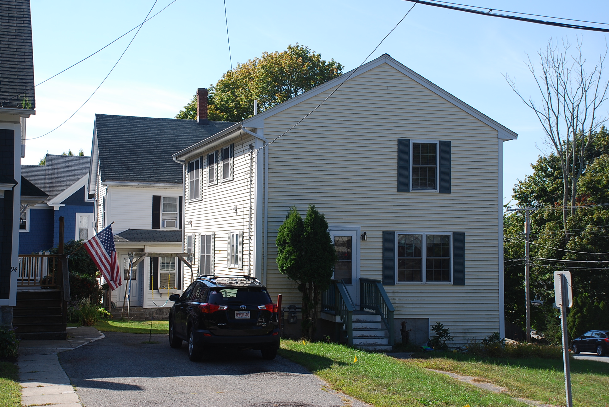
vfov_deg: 23.8
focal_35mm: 57
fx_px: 965
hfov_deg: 35.0
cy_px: 204
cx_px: 304
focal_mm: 38
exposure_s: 1/200
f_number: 7.1
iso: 100
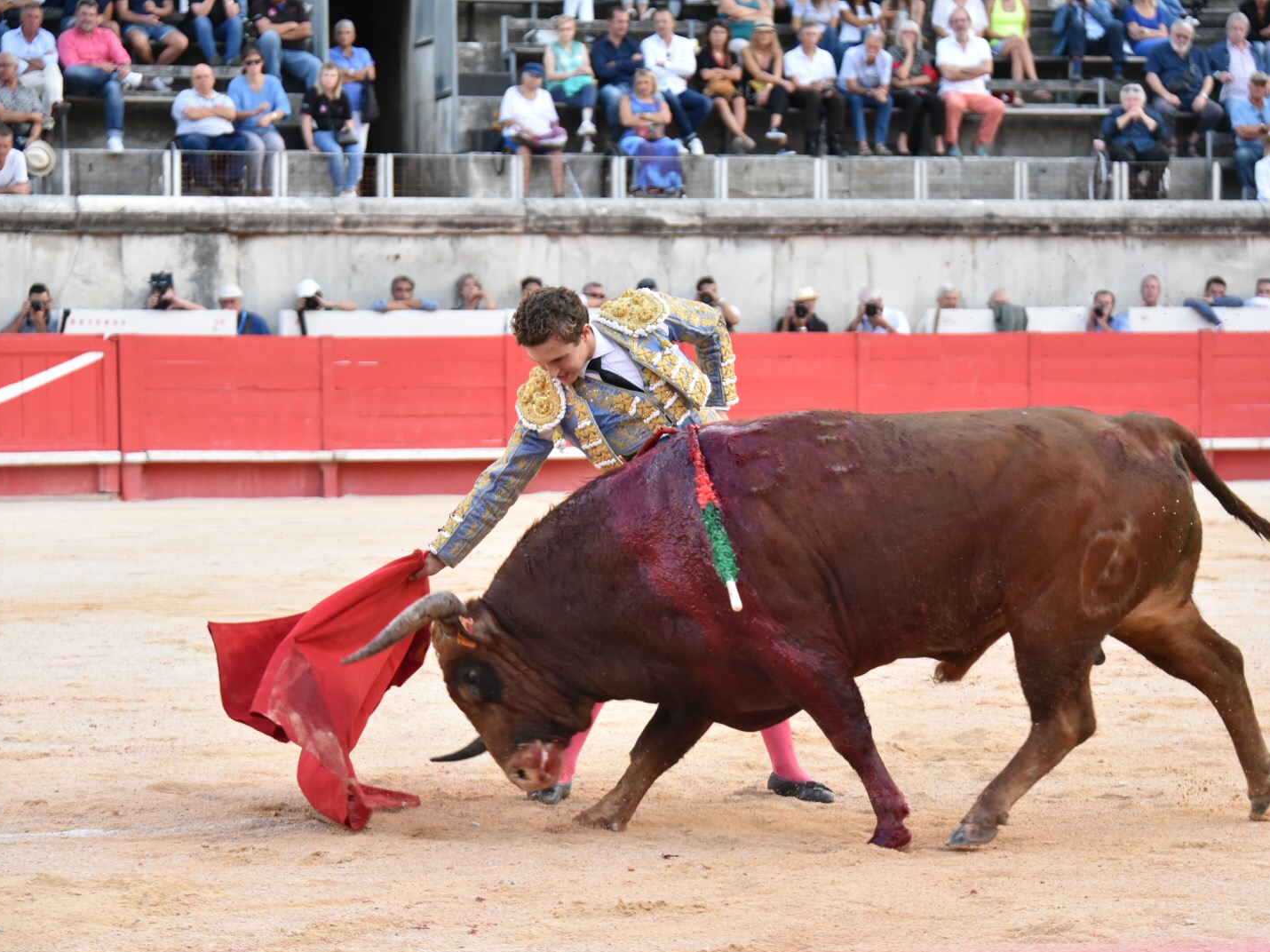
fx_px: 4475
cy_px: 479
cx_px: 695
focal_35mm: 122
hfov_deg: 16.1
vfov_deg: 12.1
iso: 3600
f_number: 5.3
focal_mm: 112
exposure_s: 1/640
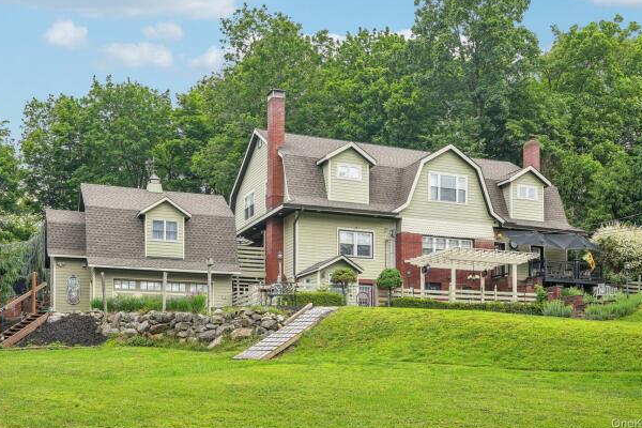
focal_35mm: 42
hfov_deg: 46.4
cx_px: 303
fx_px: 749
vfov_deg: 31.8
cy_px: 175
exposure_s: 1/100
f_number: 9
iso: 100
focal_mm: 35
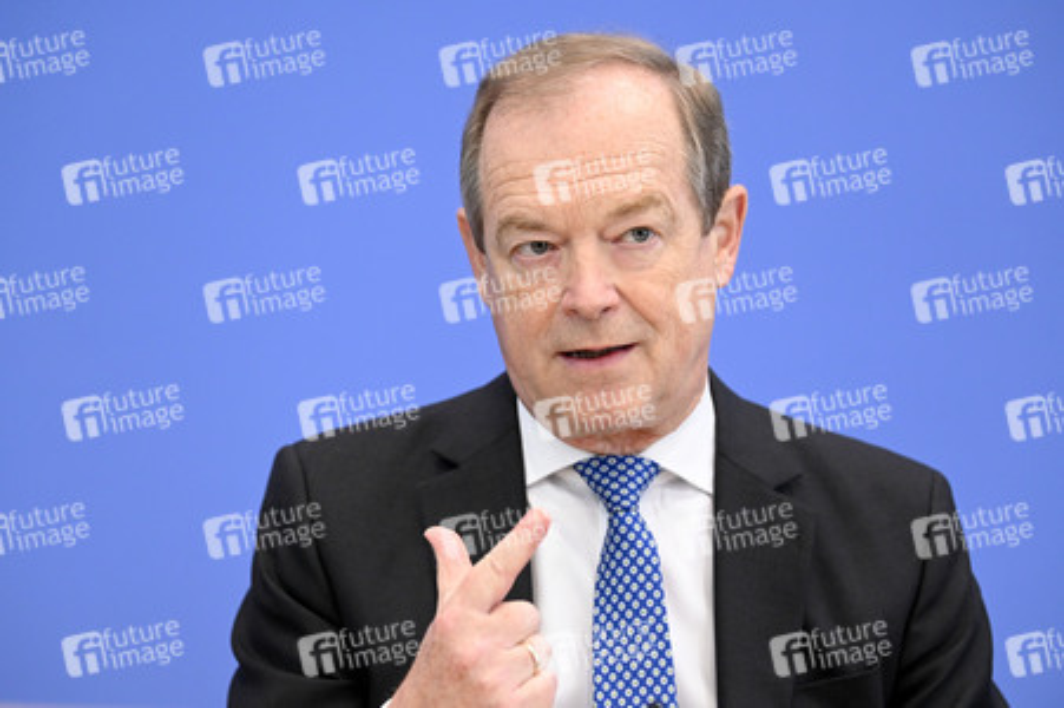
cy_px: 354
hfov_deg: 16.4
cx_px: 532
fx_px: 3692
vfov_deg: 11.0
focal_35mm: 125
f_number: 3.5
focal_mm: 125
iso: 4000
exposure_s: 1/1250
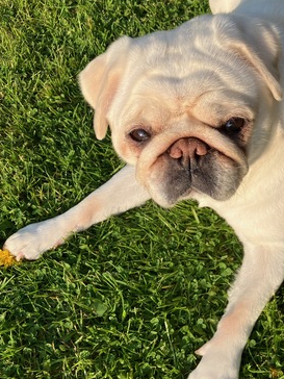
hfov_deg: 34.6
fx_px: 449
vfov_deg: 45.8
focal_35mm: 41
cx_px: 204
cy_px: 181
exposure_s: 1/1736
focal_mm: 3.99
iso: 32
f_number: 1.8
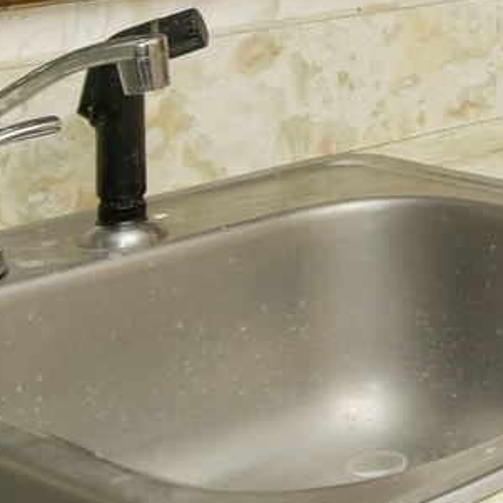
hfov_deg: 13.4
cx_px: 1111
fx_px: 1710
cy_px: -246
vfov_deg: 15.5
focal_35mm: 104
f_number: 6.3
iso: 640
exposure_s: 1/30
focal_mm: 12
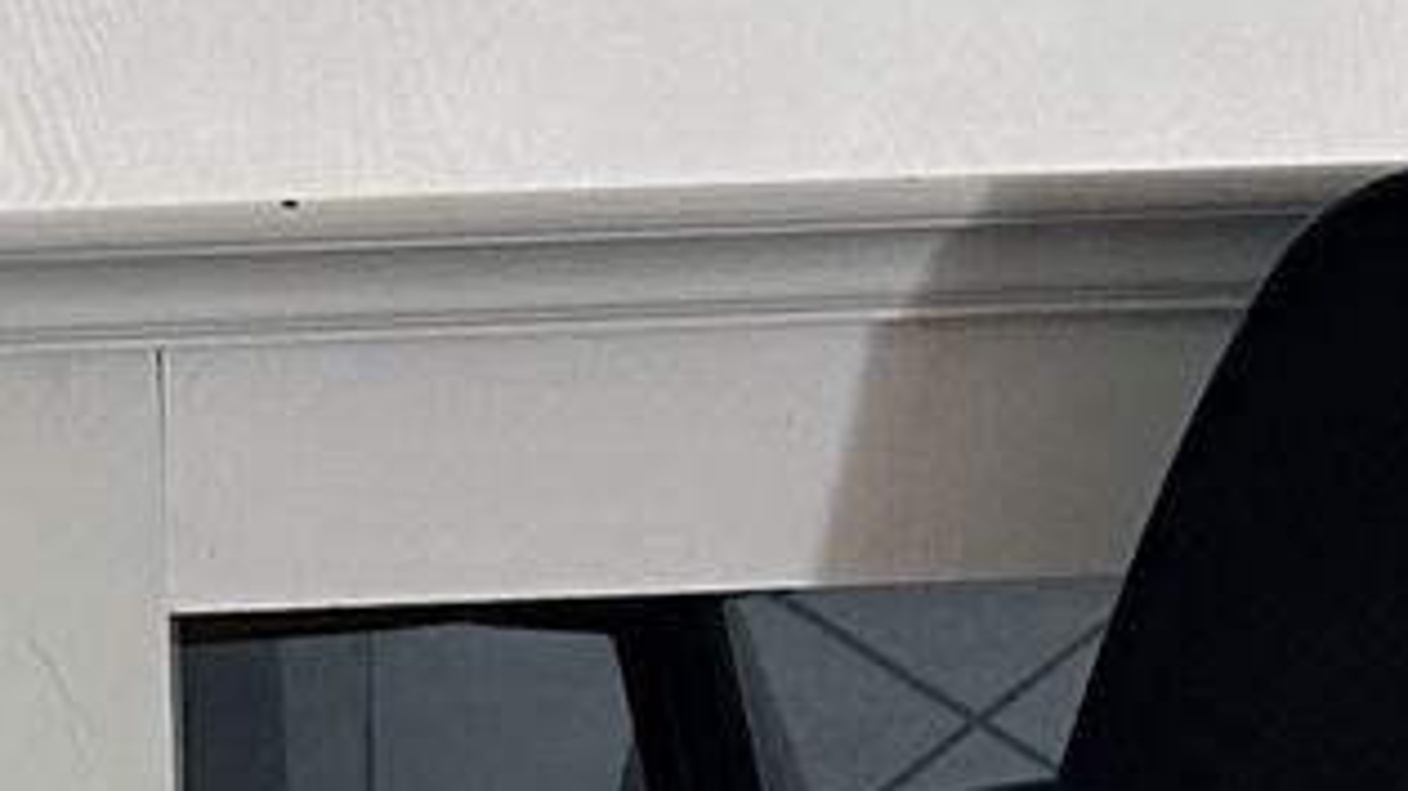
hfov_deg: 11.2
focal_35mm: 192
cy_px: -1432
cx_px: 751
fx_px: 7166
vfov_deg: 5.9
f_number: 1.5
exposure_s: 1/86
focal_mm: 5.7
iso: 125
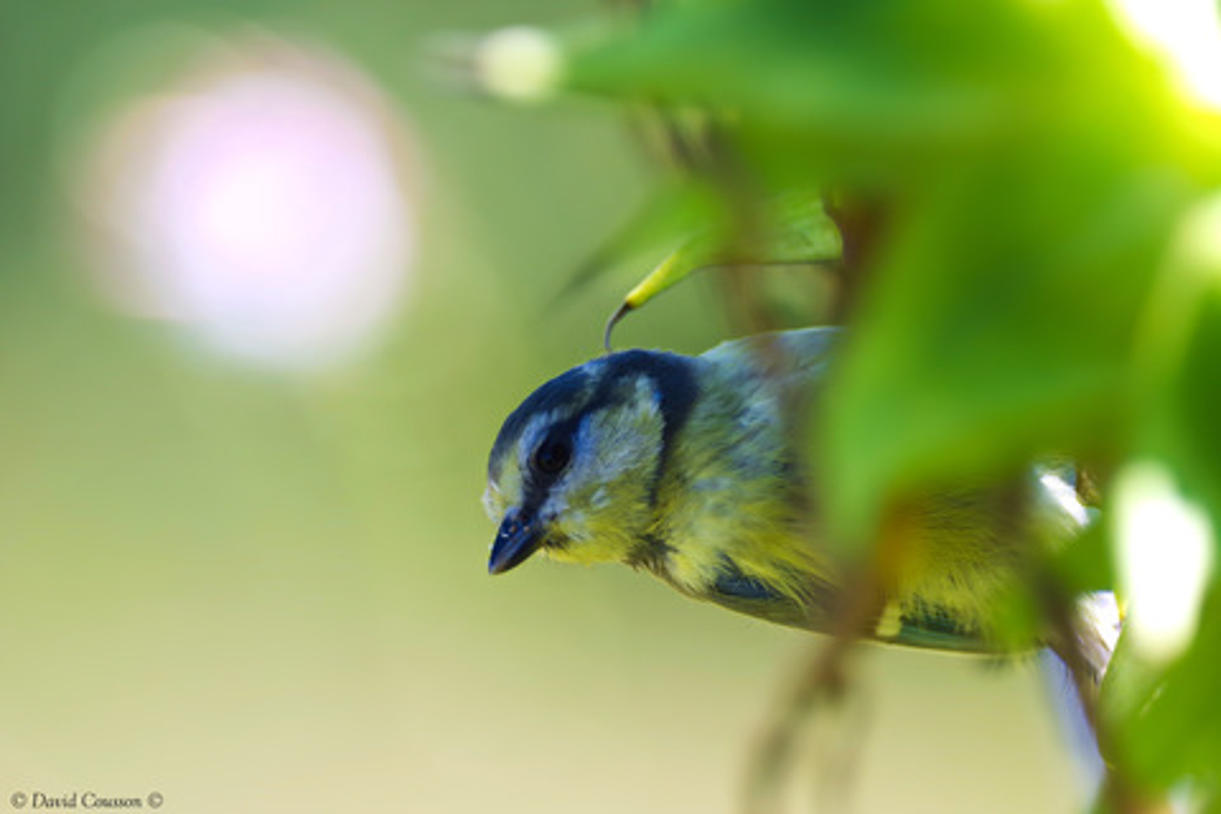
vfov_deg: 3.1
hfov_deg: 4.6
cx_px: 610
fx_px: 15261
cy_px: 407
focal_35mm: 450
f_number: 4
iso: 200
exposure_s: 1/800
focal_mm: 300
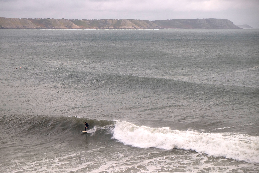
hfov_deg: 24.5
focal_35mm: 83
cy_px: 86
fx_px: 597
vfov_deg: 16.5
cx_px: 130
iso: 800
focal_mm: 55
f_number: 5
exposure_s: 1/2000
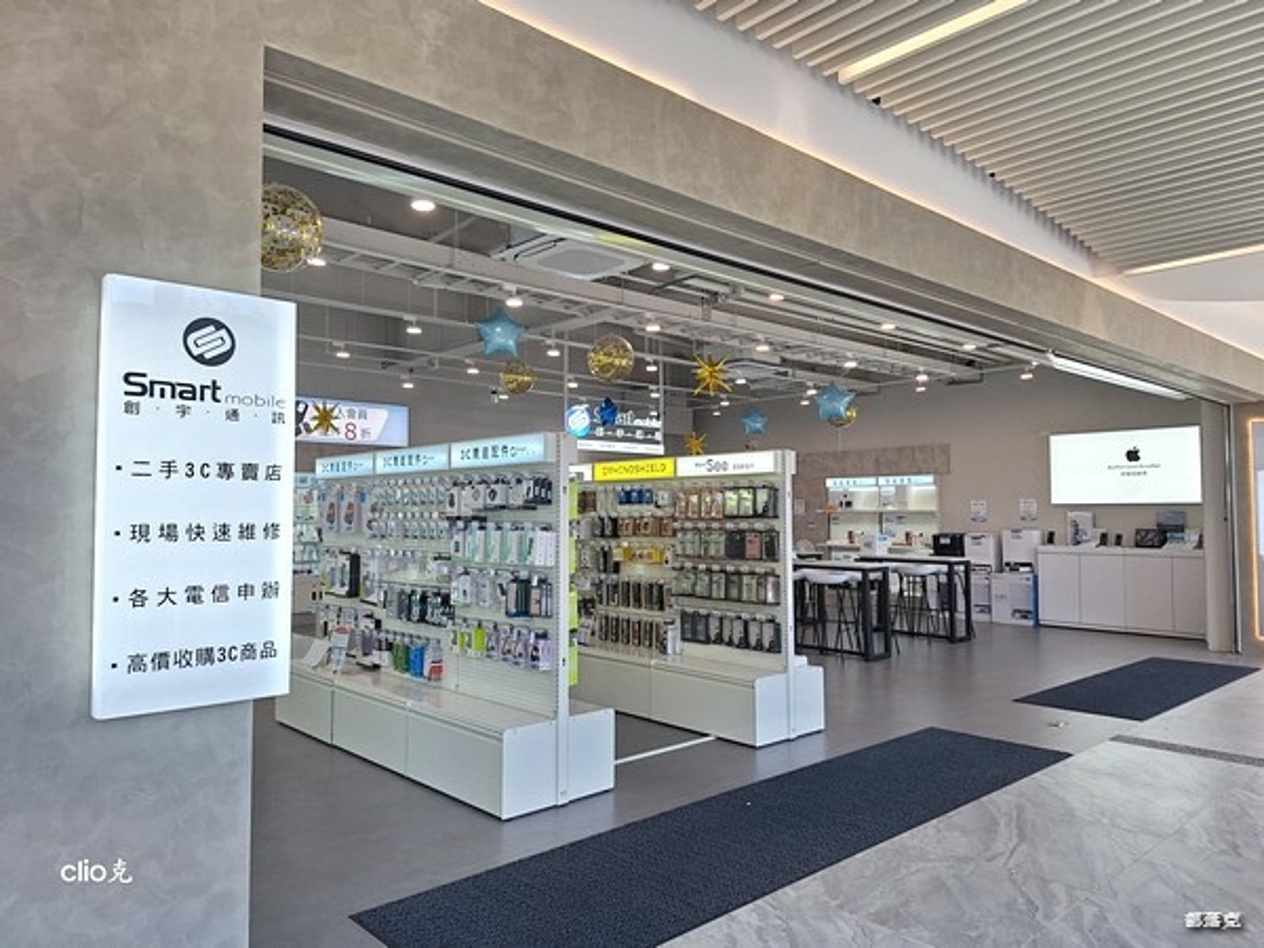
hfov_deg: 73.9
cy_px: 474
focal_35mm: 23
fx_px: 840
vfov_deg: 58.9
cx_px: 632
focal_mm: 5.54
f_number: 1.8
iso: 40
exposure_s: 1/418
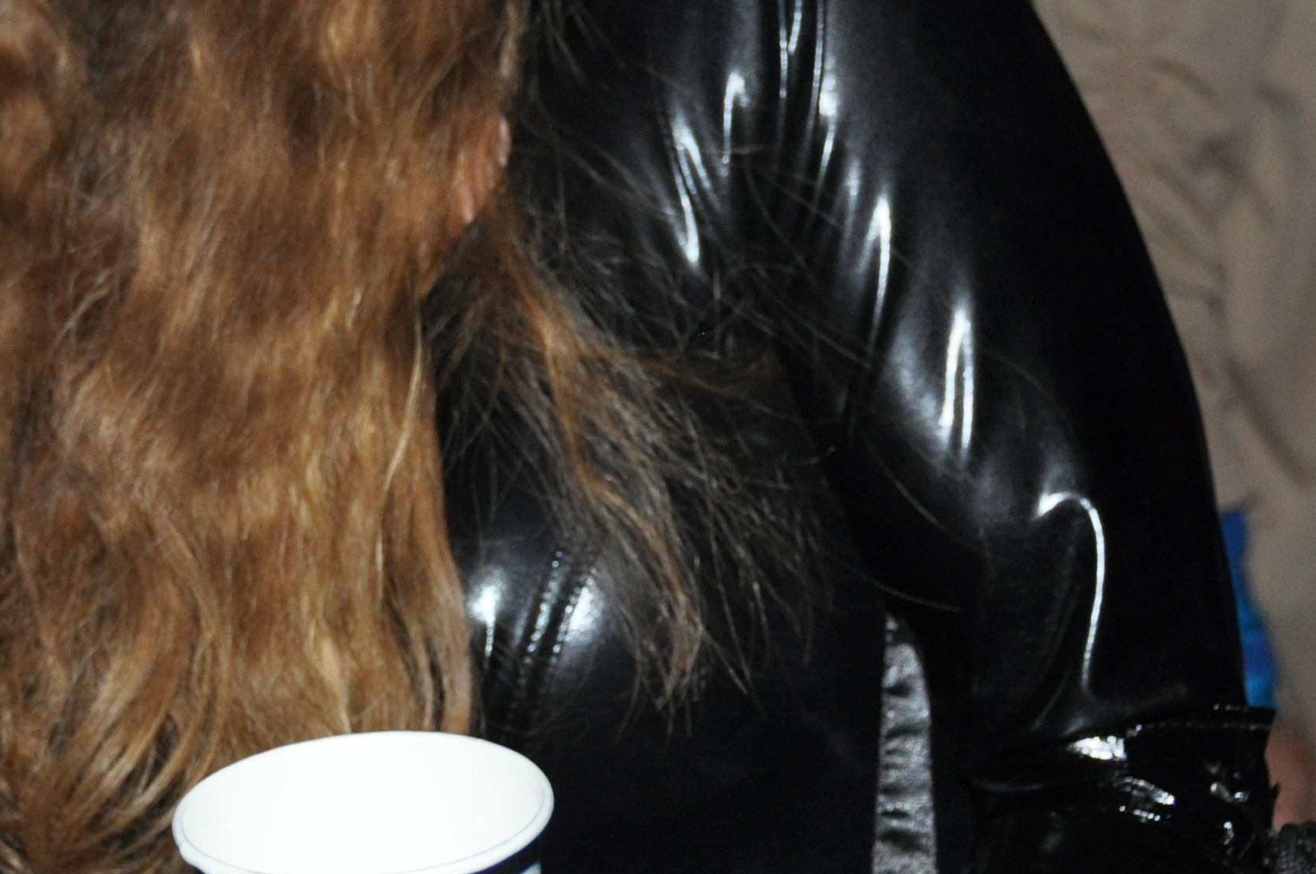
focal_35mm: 107
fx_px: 3907
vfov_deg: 12.5
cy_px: -104
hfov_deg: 18.8
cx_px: 159
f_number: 4
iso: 800
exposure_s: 1/60
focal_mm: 28
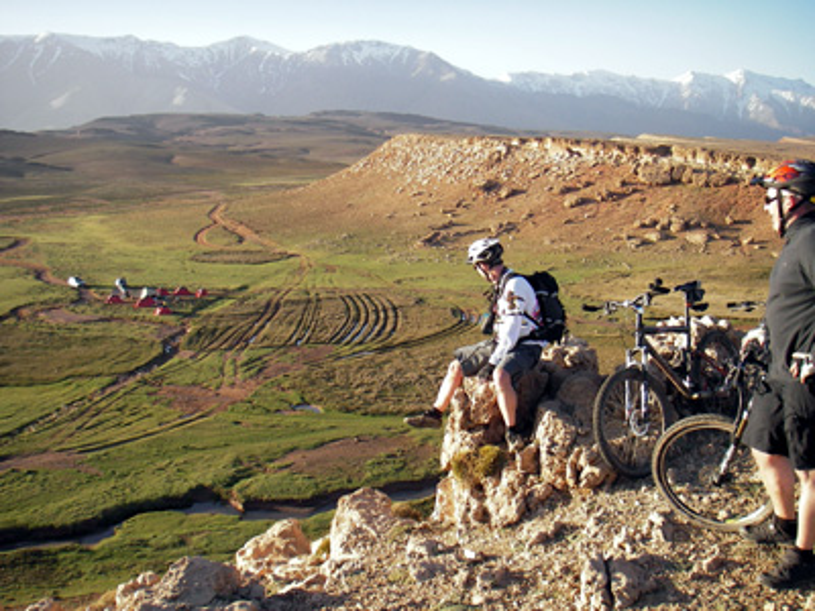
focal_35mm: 38
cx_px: 408
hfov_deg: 49.0
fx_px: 895
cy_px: 306
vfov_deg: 37.7
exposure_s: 1/200
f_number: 3.3
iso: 50
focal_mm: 6.3
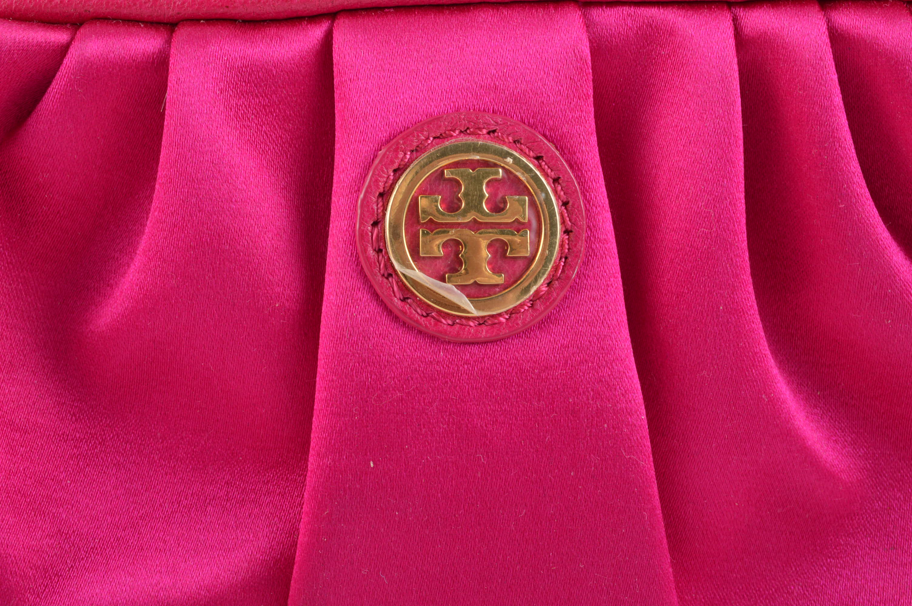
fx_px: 1671
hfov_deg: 30.5
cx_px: 456
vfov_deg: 20.6
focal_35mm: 66
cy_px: 303
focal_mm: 44
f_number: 14
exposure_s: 1/125
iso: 200
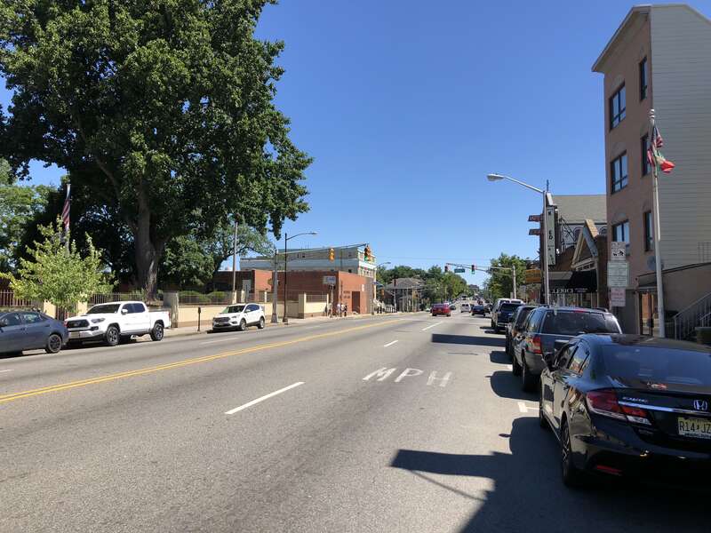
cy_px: 266
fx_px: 575
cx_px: 356
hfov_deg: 63.4
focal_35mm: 28
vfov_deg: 49.7
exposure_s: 1/1517
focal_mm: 4
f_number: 1.8
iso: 20
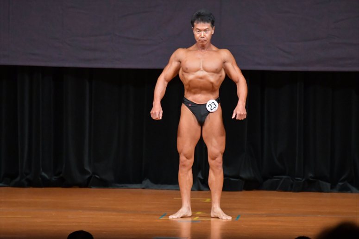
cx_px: 180
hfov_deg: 7.2
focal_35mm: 285
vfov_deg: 4.8
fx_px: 2841
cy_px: 120
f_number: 5.6
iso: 5000
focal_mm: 190
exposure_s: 1/400
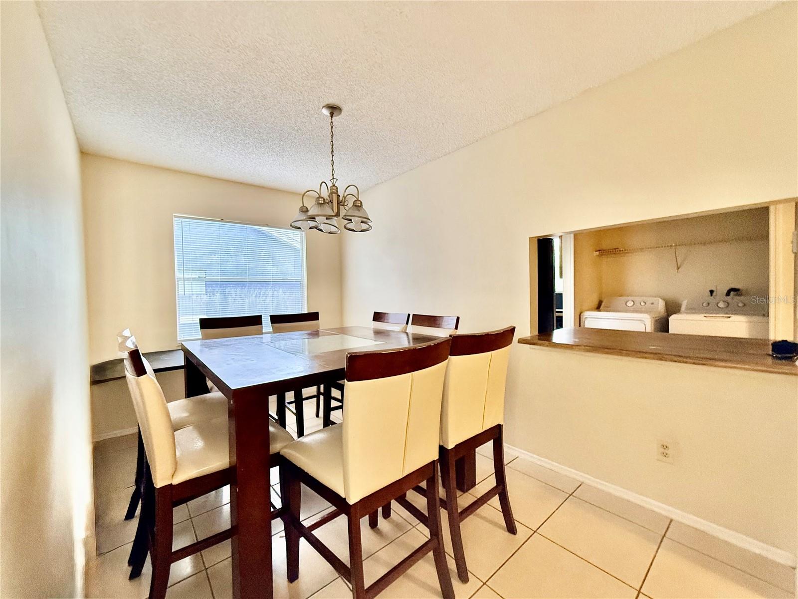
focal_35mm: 14
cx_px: 399
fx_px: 323
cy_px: 300
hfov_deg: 102.1
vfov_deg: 85.7
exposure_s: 1/126
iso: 320
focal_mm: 2.22
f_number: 2.2
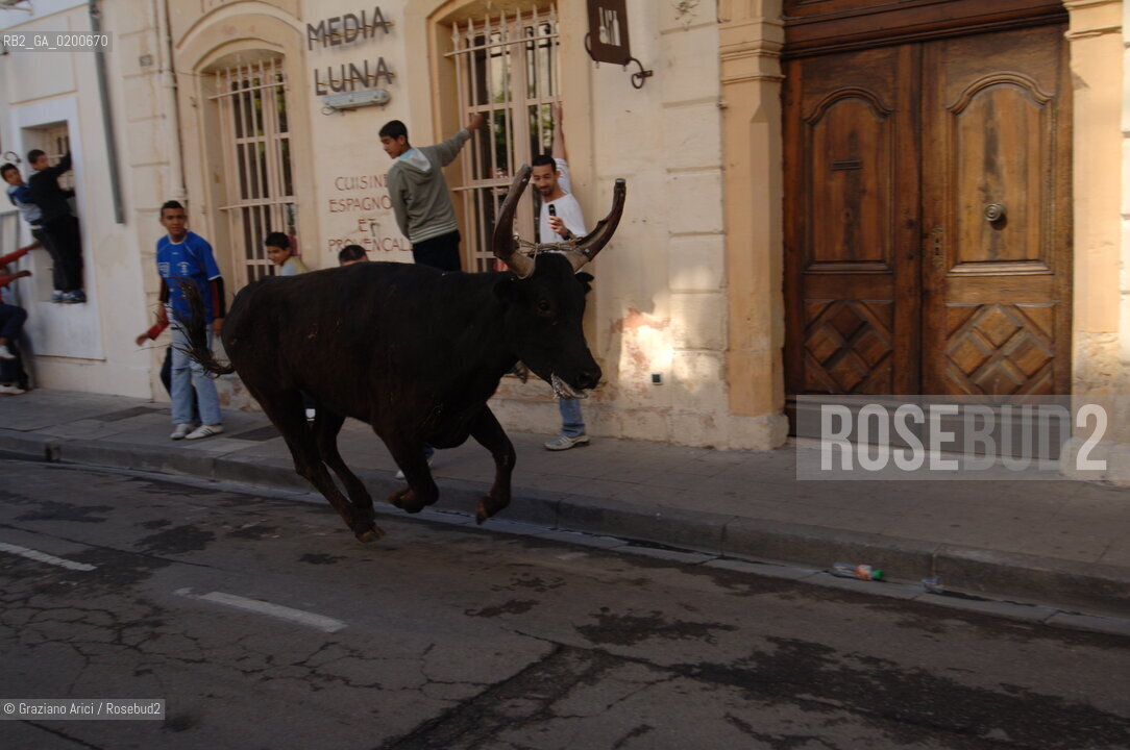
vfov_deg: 36.8
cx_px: 565
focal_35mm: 36
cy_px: 375
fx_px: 1129
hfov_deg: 53.2
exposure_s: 1/320
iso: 200
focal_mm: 24
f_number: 5.6
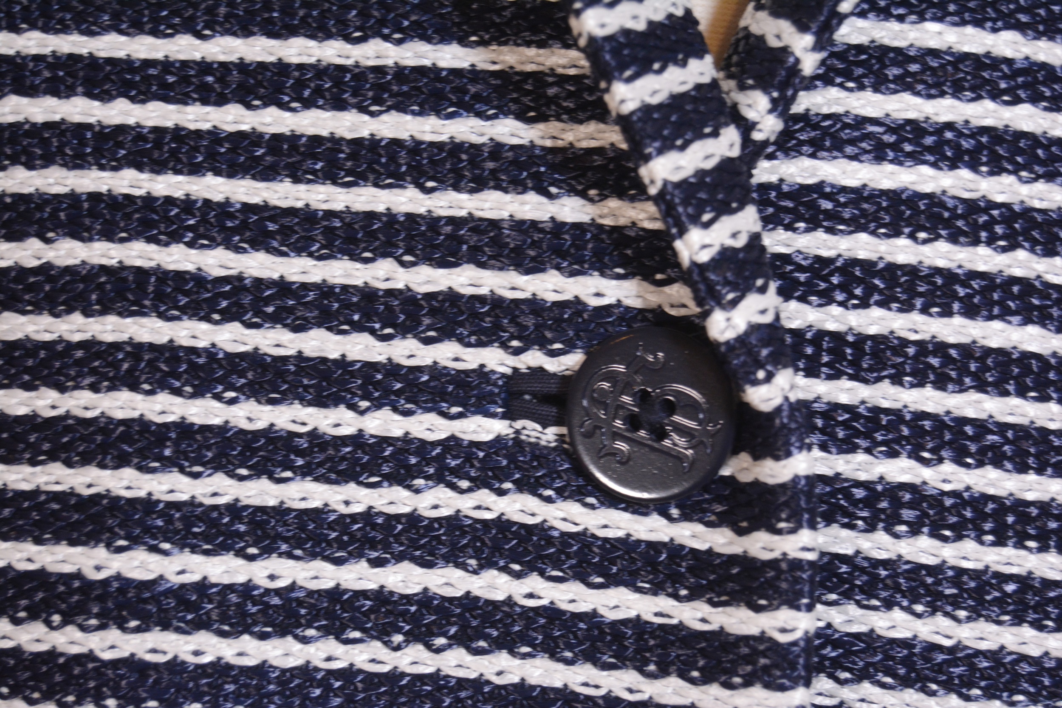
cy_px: 354
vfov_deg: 16.6
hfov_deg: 24.6
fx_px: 2434
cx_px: 531
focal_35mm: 82
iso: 800
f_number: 5.6
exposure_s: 1/60
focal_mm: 55
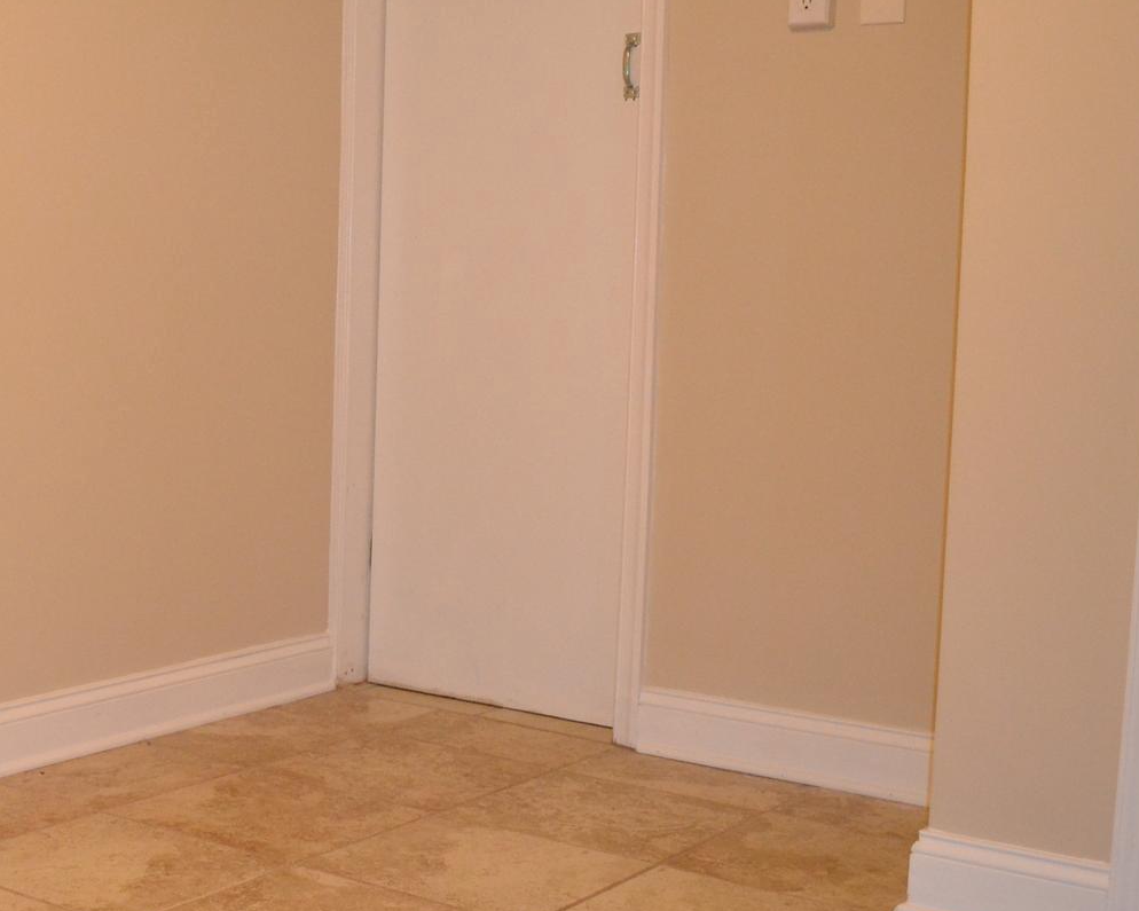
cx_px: 54
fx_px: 1955
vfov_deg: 26.2
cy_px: 441
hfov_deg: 30.6
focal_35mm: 58
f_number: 3.8
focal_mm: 20
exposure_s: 1/60
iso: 1800
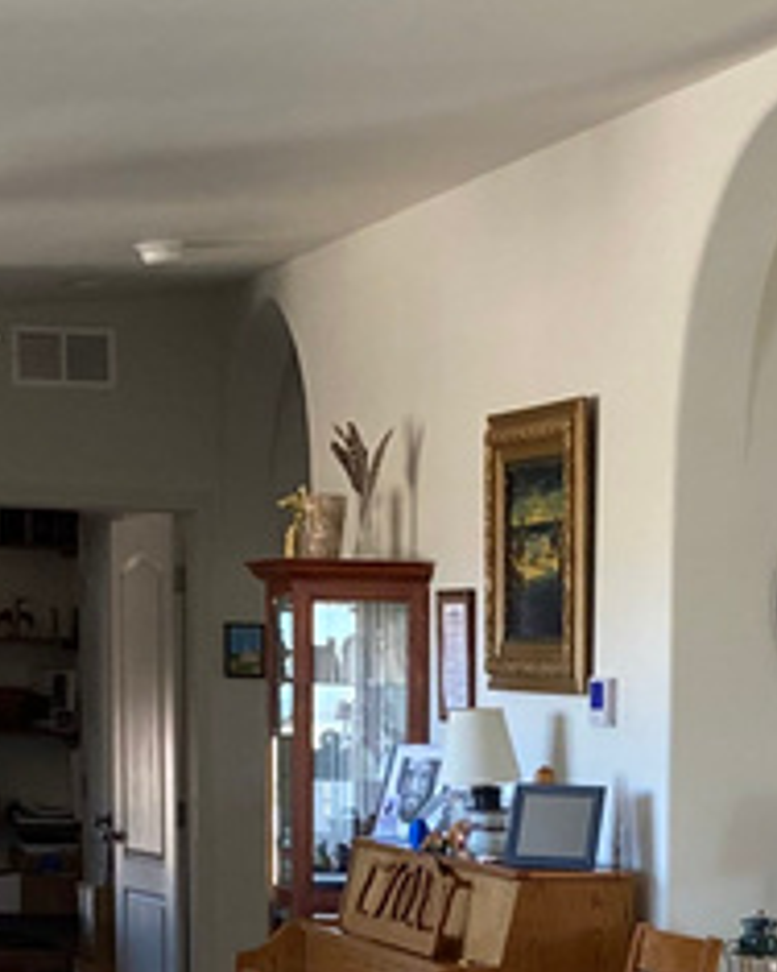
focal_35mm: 119
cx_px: 694
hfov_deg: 12.9
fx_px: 3421
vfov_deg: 15.6
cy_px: 1142
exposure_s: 1/71
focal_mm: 3.99
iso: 80
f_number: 1.8
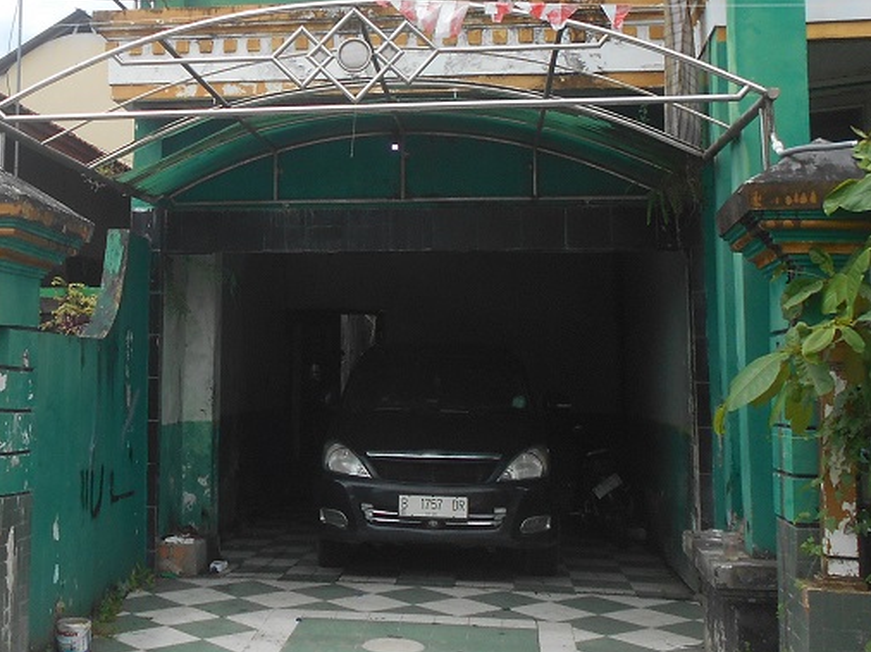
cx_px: 209
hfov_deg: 35.3
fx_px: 1333
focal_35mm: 53
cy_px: 204
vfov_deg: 27.3
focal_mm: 4.6
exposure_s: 1/640
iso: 80
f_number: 3.2
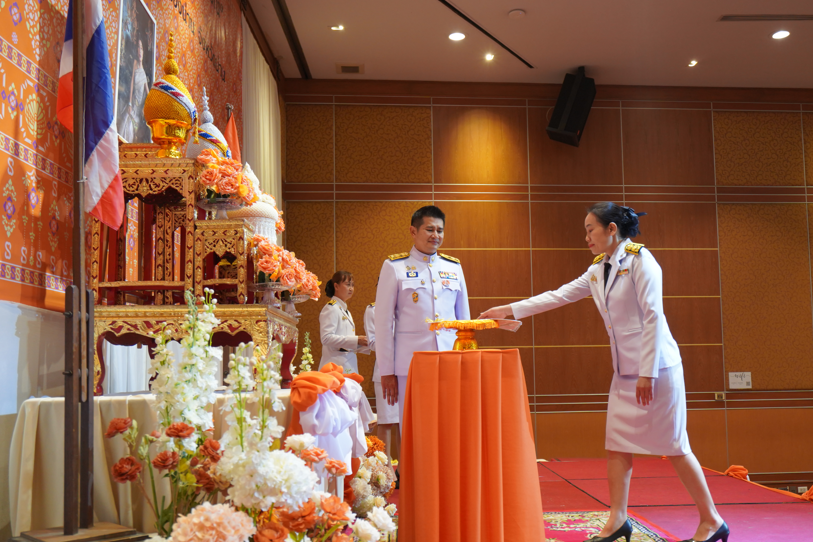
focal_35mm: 35
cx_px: 429
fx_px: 790
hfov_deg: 54.4
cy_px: 301
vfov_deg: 37.8
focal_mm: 29
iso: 1600
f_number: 4
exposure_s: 1/200
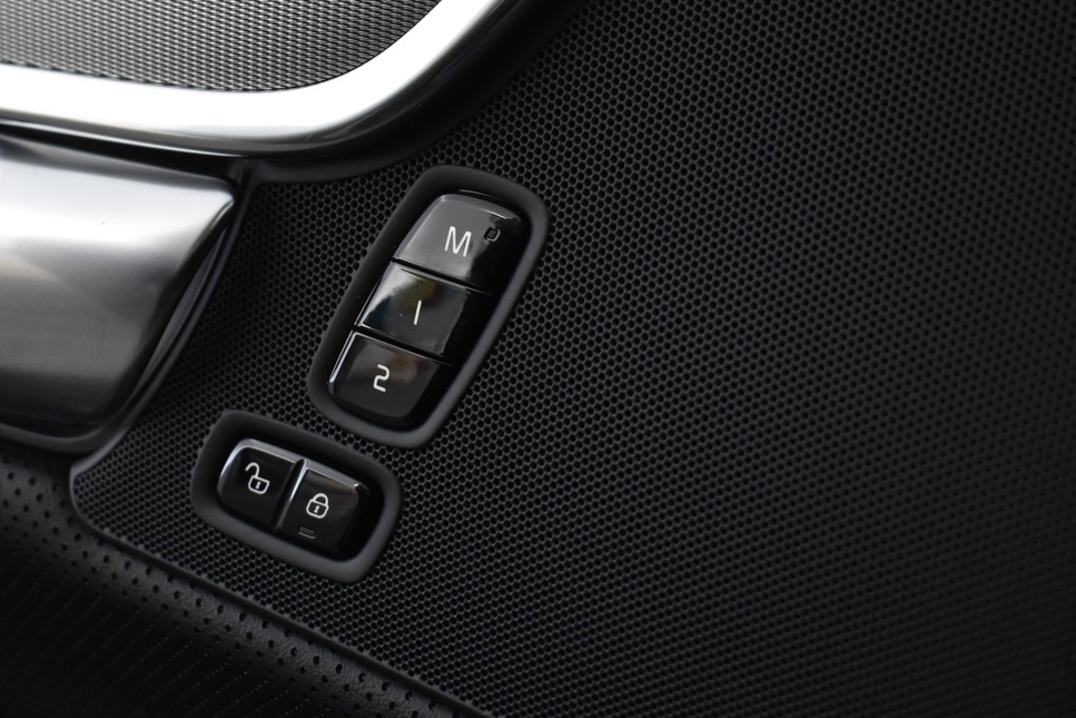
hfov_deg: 29.7
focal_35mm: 68
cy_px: 355
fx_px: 2028
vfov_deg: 20.1
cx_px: 435
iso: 1250
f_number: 4
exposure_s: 1/40
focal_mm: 27
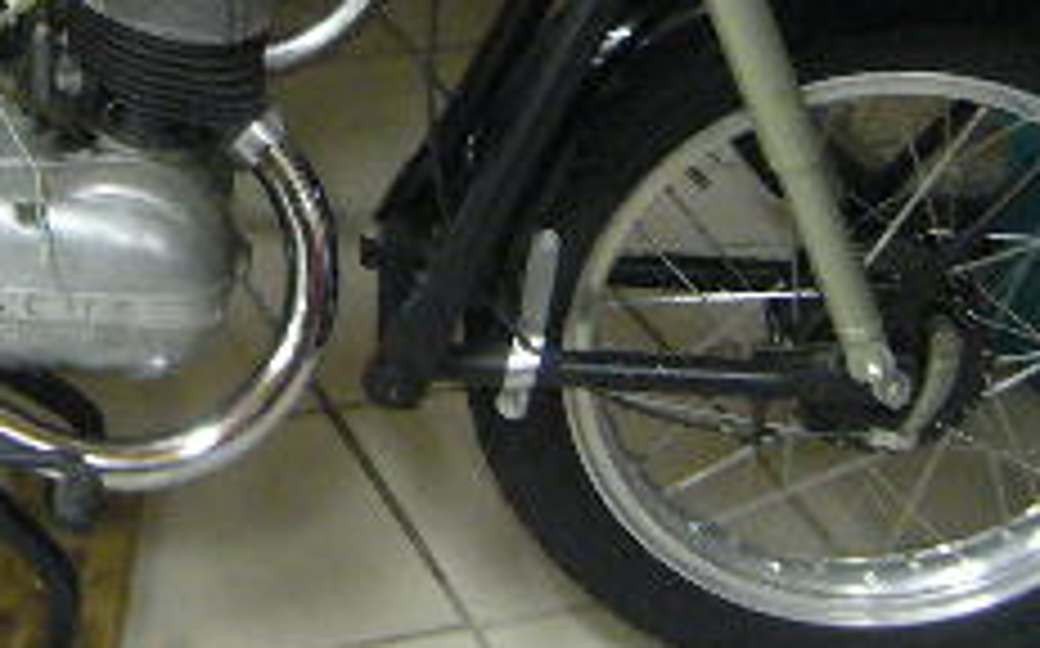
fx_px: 2917
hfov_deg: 20.0
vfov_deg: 12.4
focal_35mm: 103
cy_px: -90
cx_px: 180
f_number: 2.8
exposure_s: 1/8
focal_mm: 5.8
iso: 200
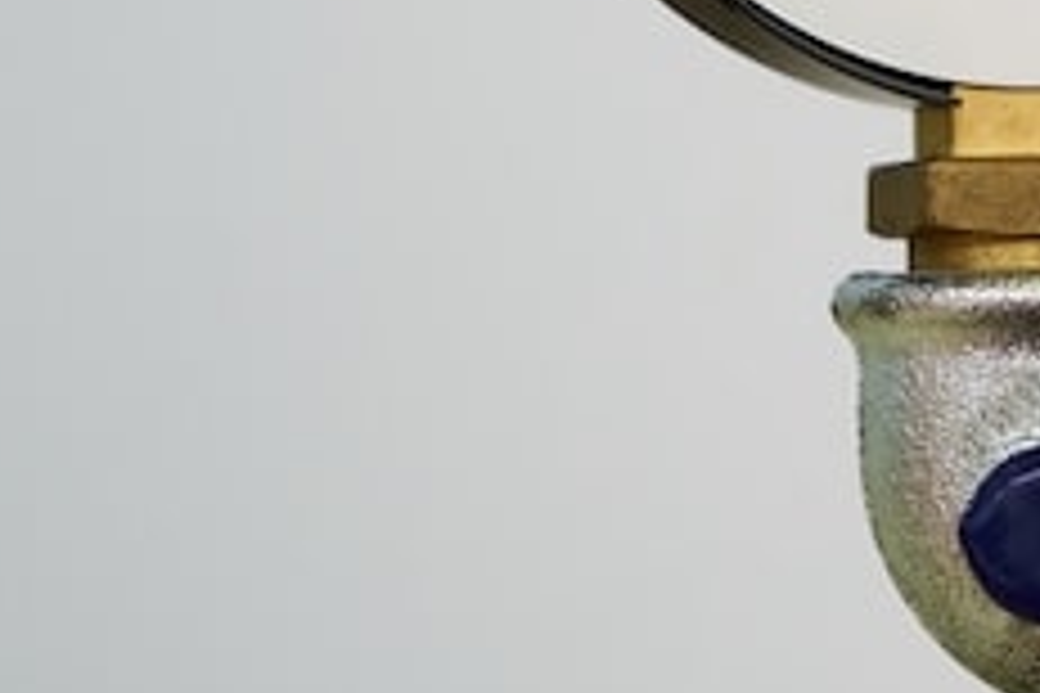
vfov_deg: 2.3
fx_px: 17592
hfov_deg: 3.4
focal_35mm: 609
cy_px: -241
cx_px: 1441
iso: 1250
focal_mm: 176
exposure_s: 1/160
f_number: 3.2
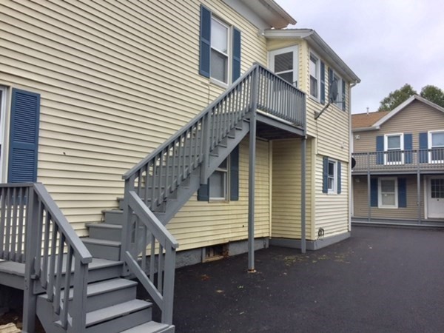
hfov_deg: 61.7
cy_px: 166
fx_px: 372
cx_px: 222
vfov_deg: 48.2
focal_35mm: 29
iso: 32
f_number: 2.2
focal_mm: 4.15
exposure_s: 1/746
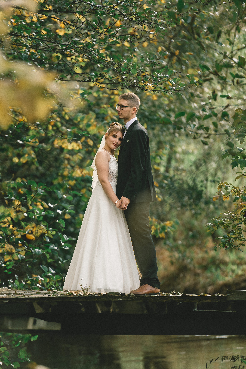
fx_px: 2048
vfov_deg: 10.3
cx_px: 123
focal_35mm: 200
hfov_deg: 6.9
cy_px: 184
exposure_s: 1/2000
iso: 280
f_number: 2.8
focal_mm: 200
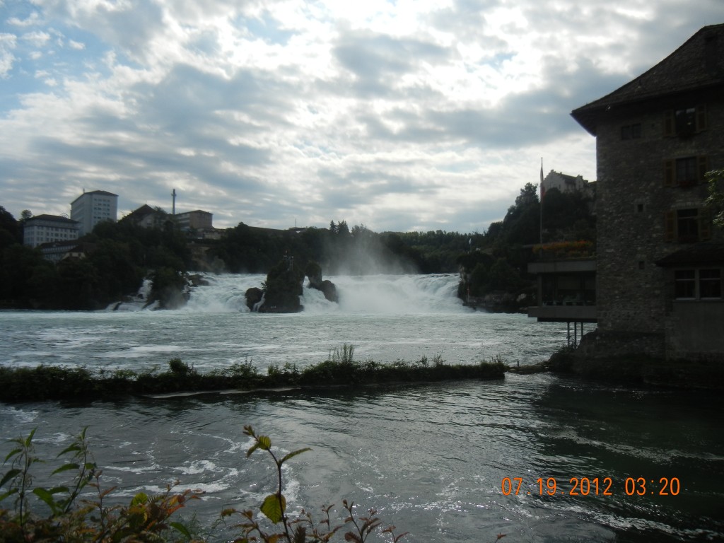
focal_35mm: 30
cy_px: 272
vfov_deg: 46.8
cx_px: 362
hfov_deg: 60.0
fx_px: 627
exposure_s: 1/844
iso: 160
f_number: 7
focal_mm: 5.4
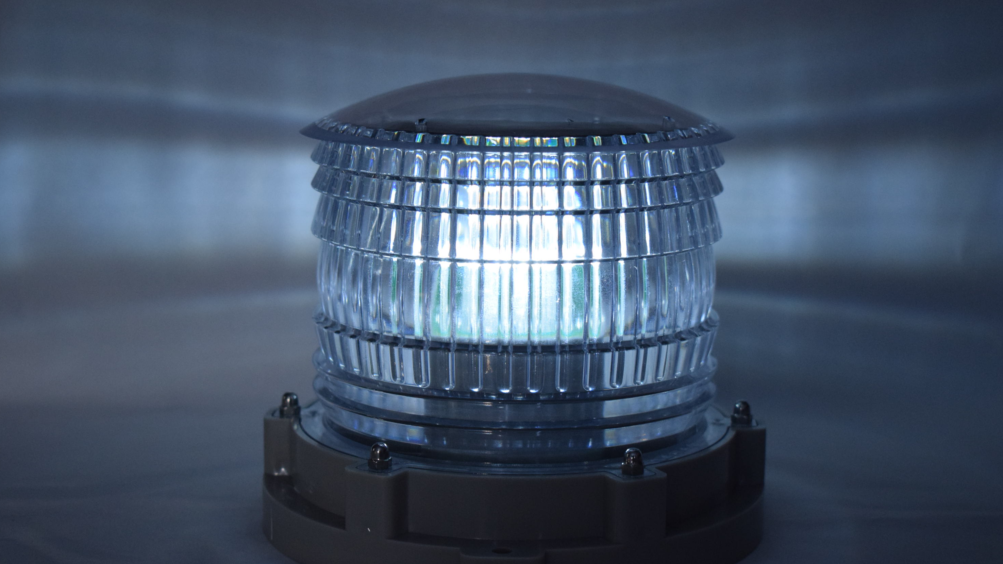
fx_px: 1782
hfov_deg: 31.4
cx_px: 505
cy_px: 294
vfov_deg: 18.0
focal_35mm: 67
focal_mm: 42
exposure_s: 1/125
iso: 2000
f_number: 5
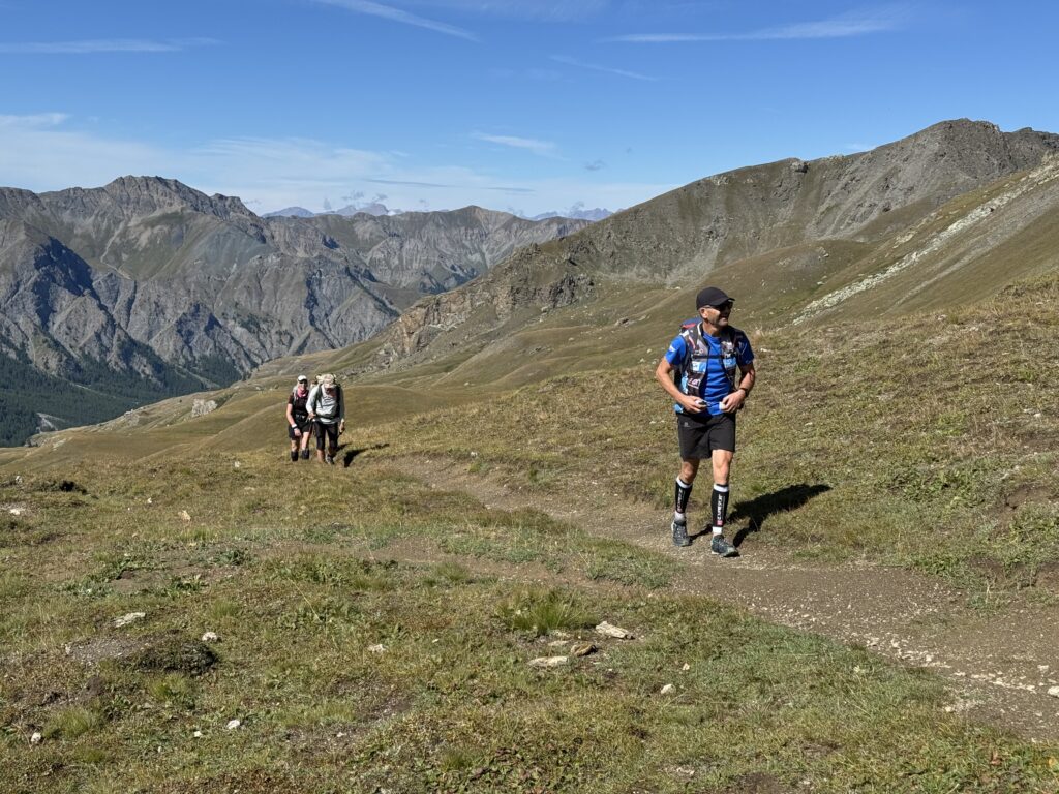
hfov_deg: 39.7
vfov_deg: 30.3
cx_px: 530
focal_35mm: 48
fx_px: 1468
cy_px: 397
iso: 64
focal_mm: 6.76
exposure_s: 1/4975
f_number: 1.78
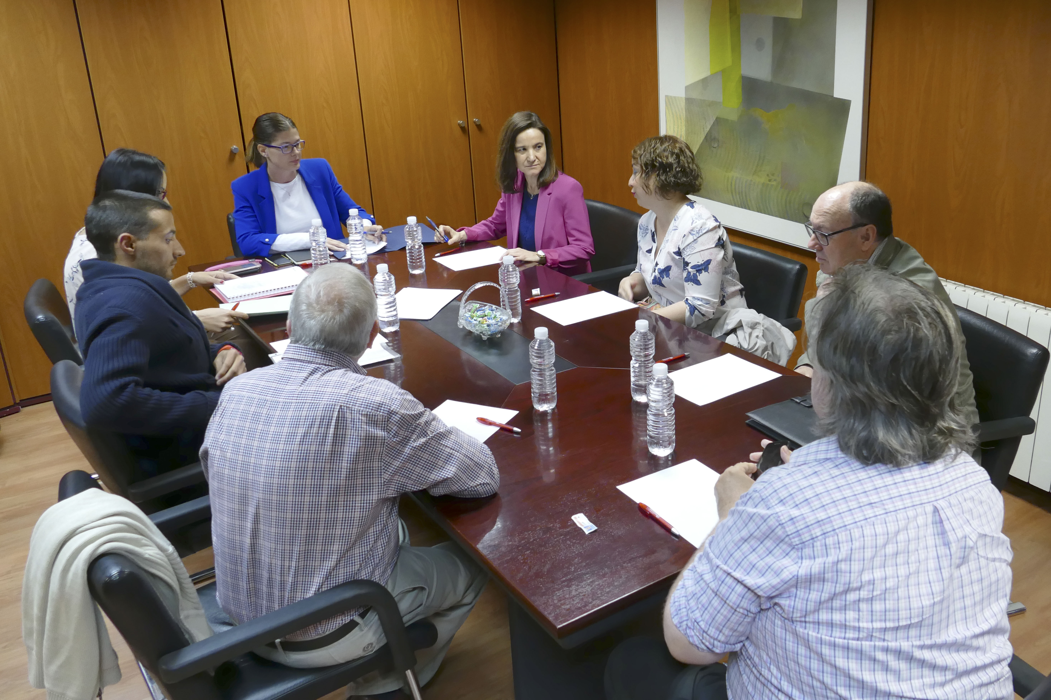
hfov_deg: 71.5
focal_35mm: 25
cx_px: 526
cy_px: 350
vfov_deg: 51.3
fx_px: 730
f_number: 2.8
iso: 640
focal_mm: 9.12
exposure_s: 1/60
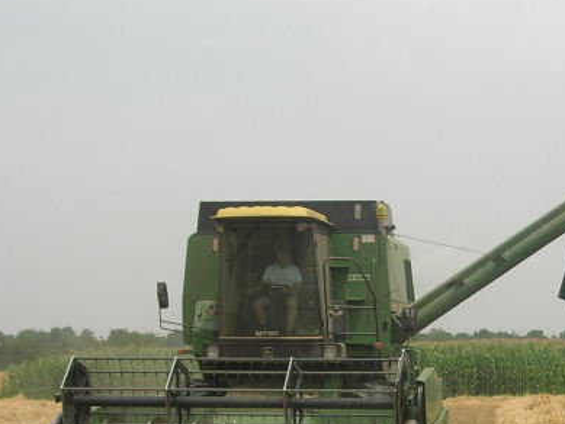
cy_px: 338
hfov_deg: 19.2
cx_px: 527
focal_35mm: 100
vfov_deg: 14.7
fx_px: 1633
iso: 64
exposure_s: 1/617
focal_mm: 7.8
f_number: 4.8
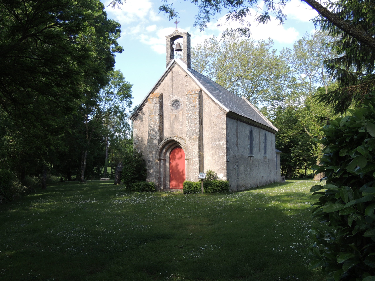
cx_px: 188
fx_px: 325
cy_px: 140
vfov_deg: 46.8
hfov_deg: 60.0
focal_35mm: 30
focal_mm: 5.3
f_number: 3.1
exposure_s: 1/400
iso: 100
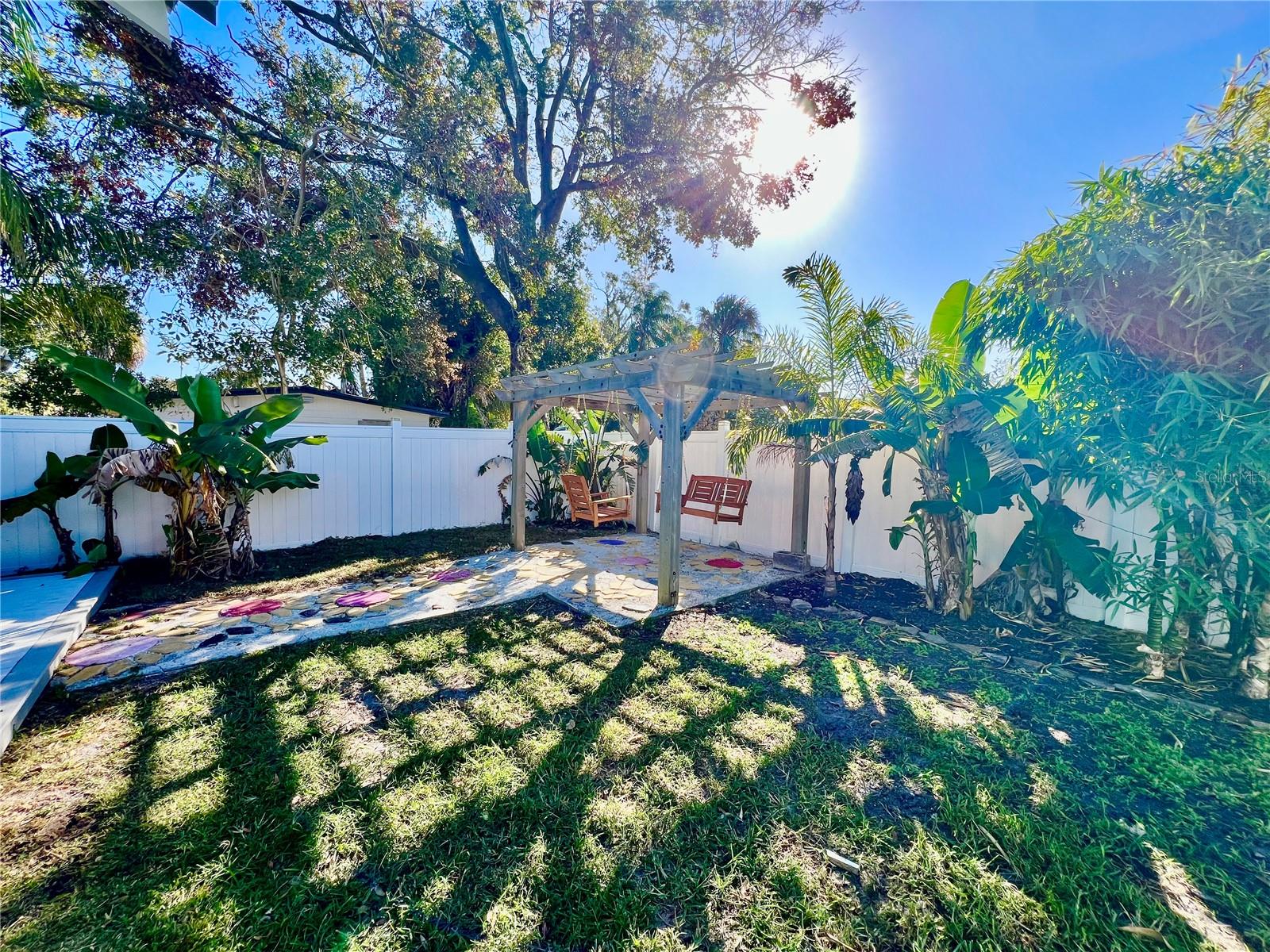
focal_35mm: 13
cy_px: 476
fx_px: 477
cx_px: 635
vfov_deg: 89.9
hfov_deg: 106.2
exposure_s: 1/374
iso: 32
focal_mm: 1.57
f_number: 1.8
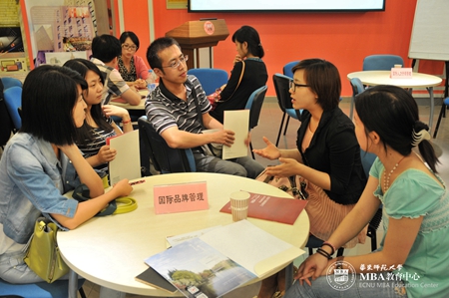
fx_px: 467
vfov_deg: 35.4
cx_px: 224
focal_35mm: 38
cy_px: 149
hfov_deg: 51.3
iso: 400
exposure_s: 1/15
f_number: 3.8
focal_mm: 25
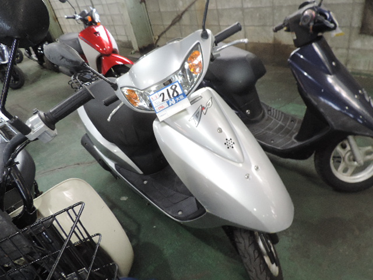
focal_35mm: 24
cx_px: 186
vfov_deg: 56.8
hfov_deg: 71.6
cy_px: 140
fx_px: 259
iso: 320
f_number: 3
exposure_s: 1/30
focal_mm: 4.3
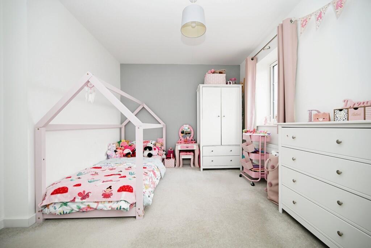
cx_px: 186
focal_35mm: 14
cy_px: 124
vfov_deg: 81.2
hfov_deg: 104.2
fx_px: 144
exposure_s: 1/60
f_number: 4
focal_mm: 14
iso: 360
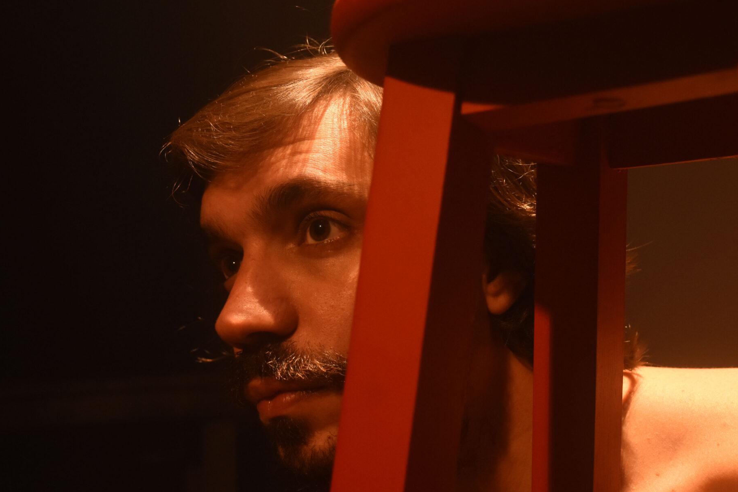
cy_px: 242
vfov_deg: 24.6
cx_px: 460
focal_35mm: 55
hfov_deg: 36.0
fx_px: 1127
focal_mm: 26
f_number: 3.8
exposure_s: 1/60
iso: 1000
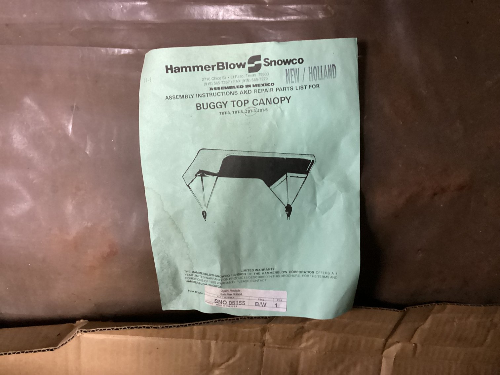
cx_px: 250
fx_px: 448
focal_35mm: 31
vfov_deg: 45.4
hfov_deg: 58.3
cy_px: 188
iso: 640
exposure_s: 1/24
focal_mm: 3.3
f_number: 2.4
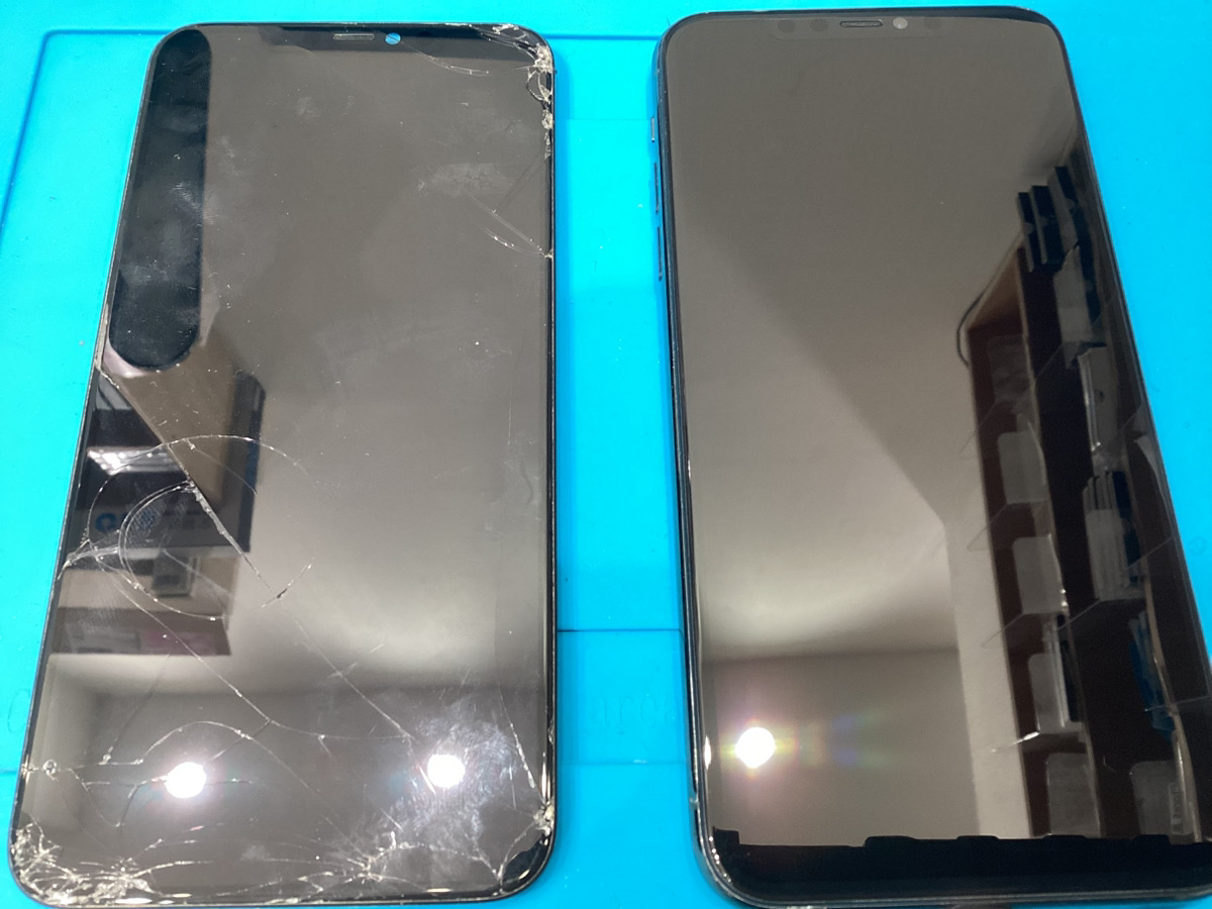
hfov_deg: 58.4
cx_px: 606
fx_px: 1085
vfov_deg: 45.4
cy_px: 454
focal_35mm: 31
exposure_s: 1/50
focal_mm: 3.3
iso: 160
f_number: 2.4
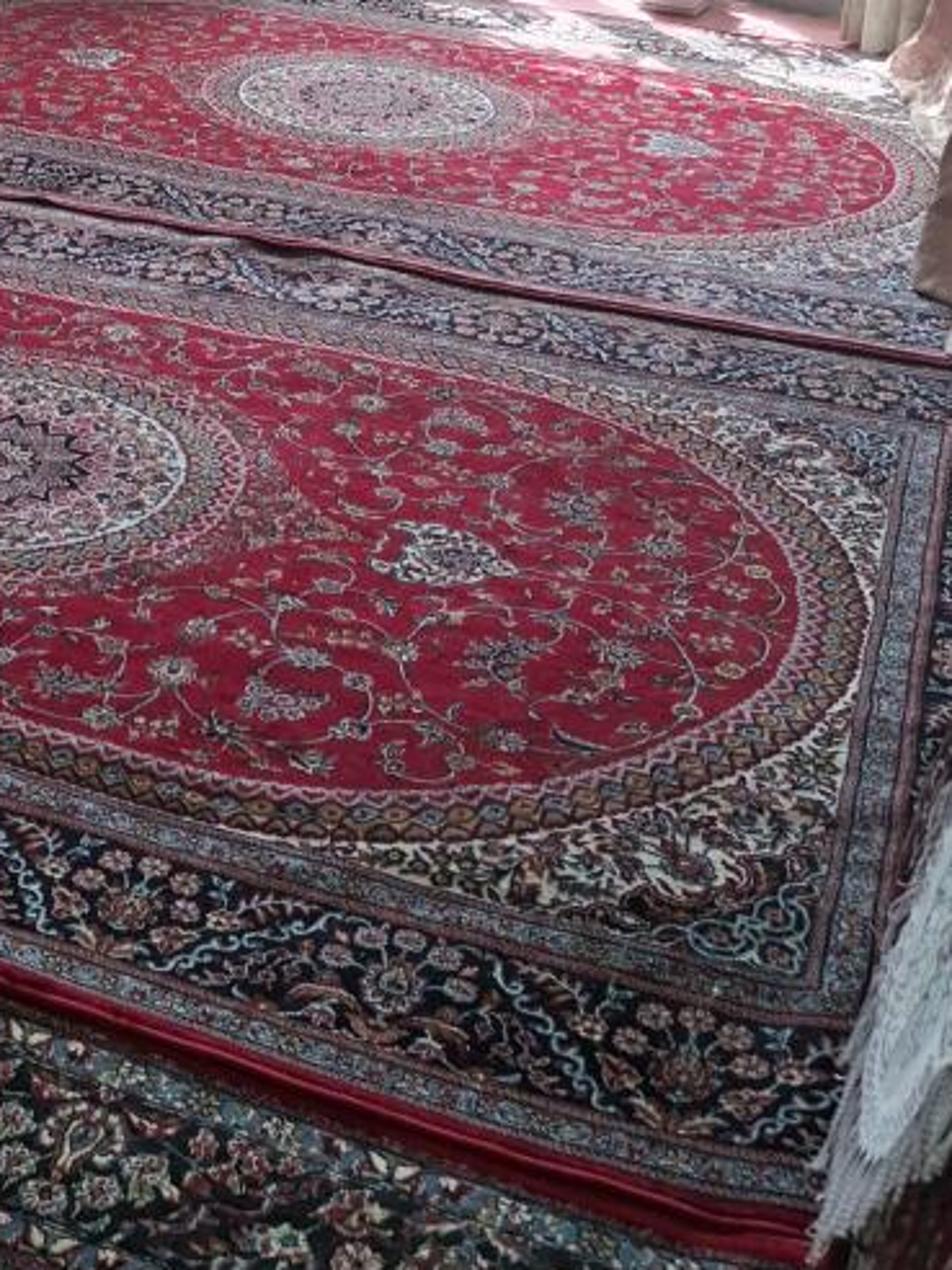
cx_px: -23
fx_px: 2237
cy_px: 21
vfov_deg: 29.7
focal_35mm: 61
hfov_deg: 23.0
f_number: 1.8
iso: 32
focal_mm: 4.69
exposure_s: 1/195
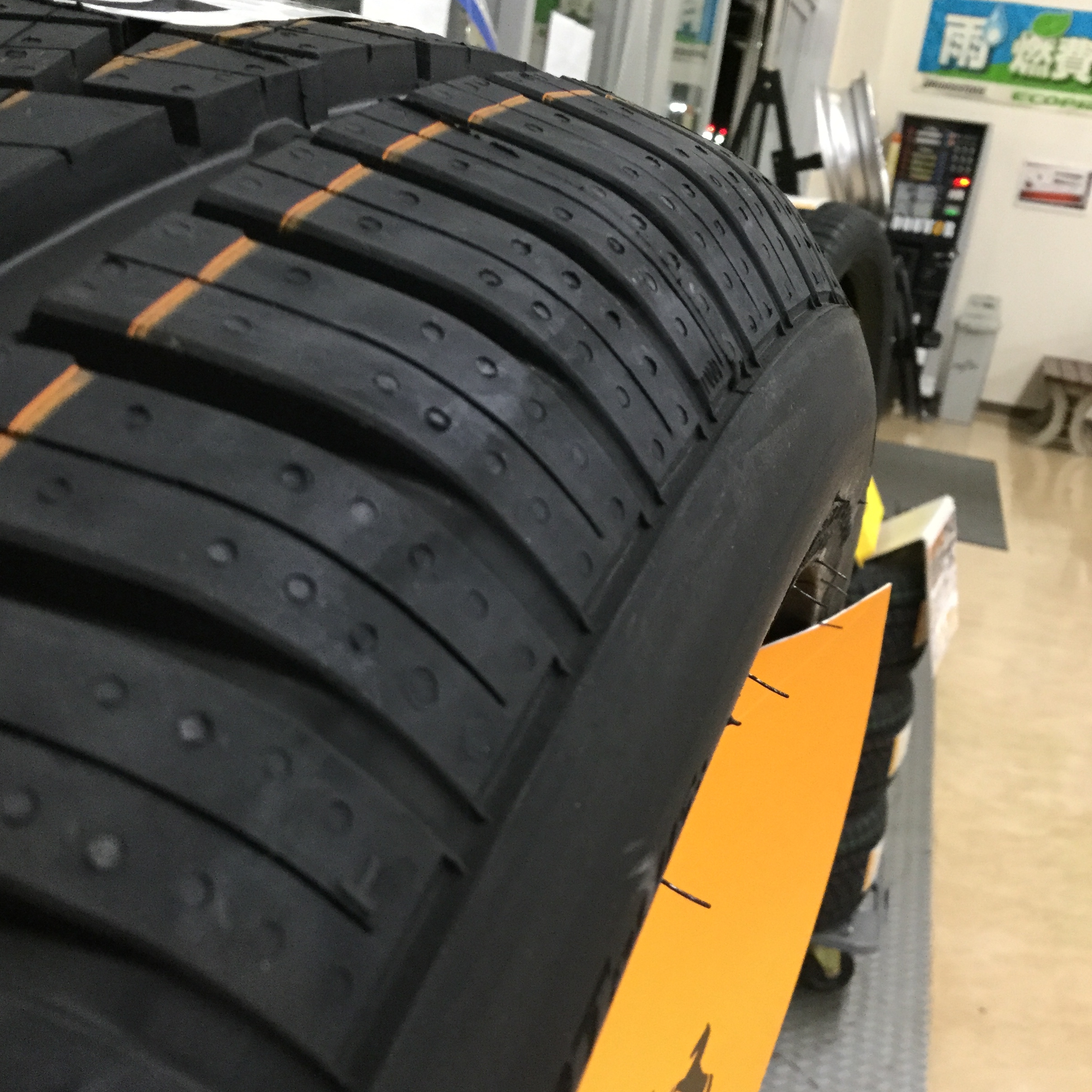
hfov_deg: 44.9
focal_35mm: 37
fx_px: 1321
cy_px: 570
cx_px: 542
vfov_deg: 44.9
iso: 160
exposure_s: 1/30
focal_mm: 3.3
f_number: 2.4
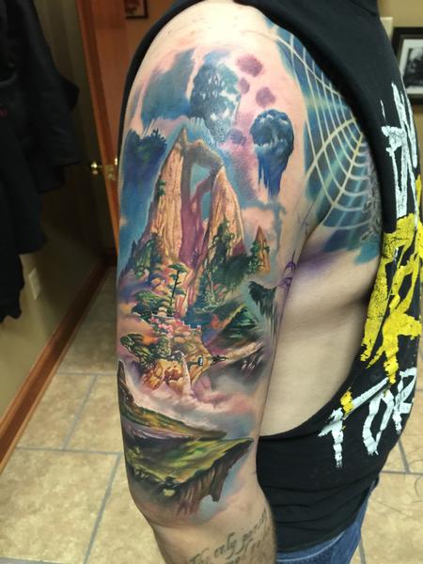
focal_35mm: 29
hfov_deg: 48.2
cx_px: 212
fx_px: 472
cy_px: 282
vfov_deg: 61.7
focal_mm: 4.15
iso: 100
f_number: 2.2
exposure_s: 1/10
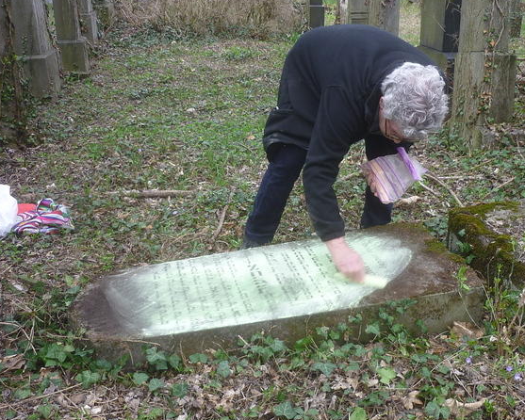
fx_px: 575
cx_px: 288
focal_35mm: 37
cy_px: 213
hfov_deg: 49.0
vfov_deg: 40.2
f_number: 2.8
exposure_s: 1/60
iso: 80
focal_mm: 5.5
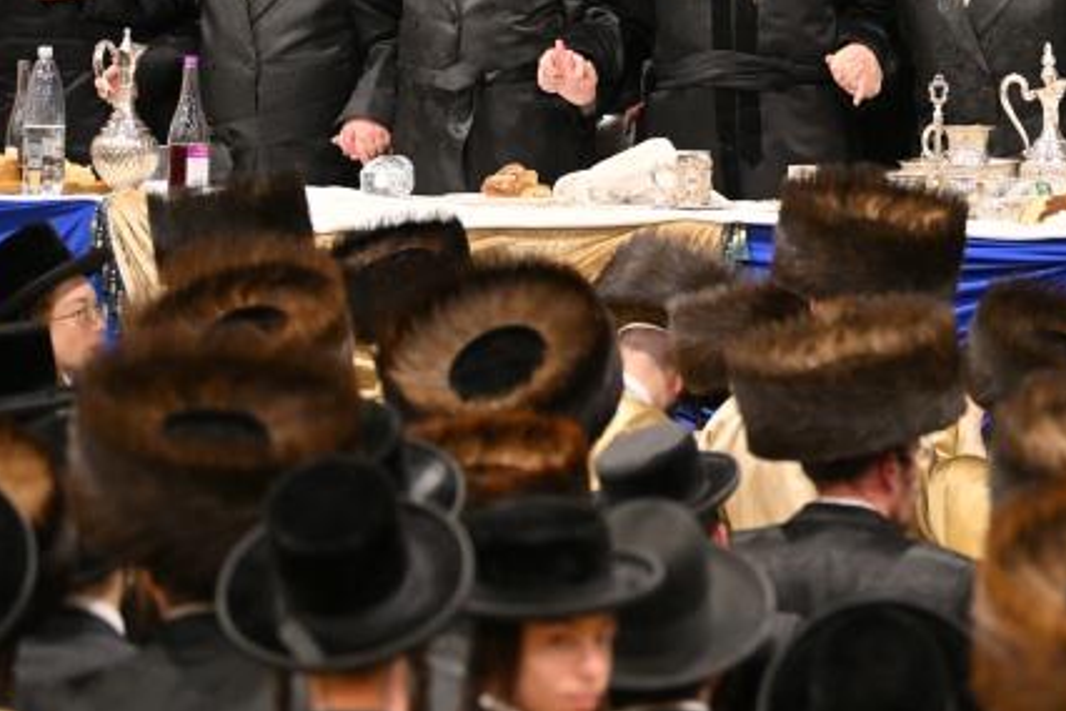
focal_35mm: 293
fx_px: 8675
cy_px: -16
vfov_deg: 4.7
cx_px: 1096
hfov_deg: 7.0
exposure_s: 1/200
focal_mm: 122
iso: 500
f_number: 2.8
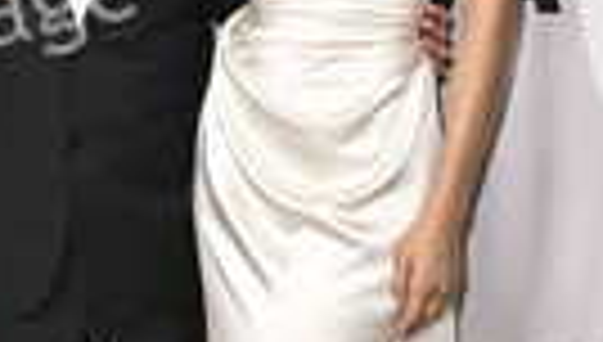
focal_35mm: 109
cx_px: 36
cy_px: 220
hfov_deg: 19.2
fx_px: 1746
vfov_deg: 11.2
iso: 1250
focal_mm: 35
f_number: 5.6
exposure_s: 1/320
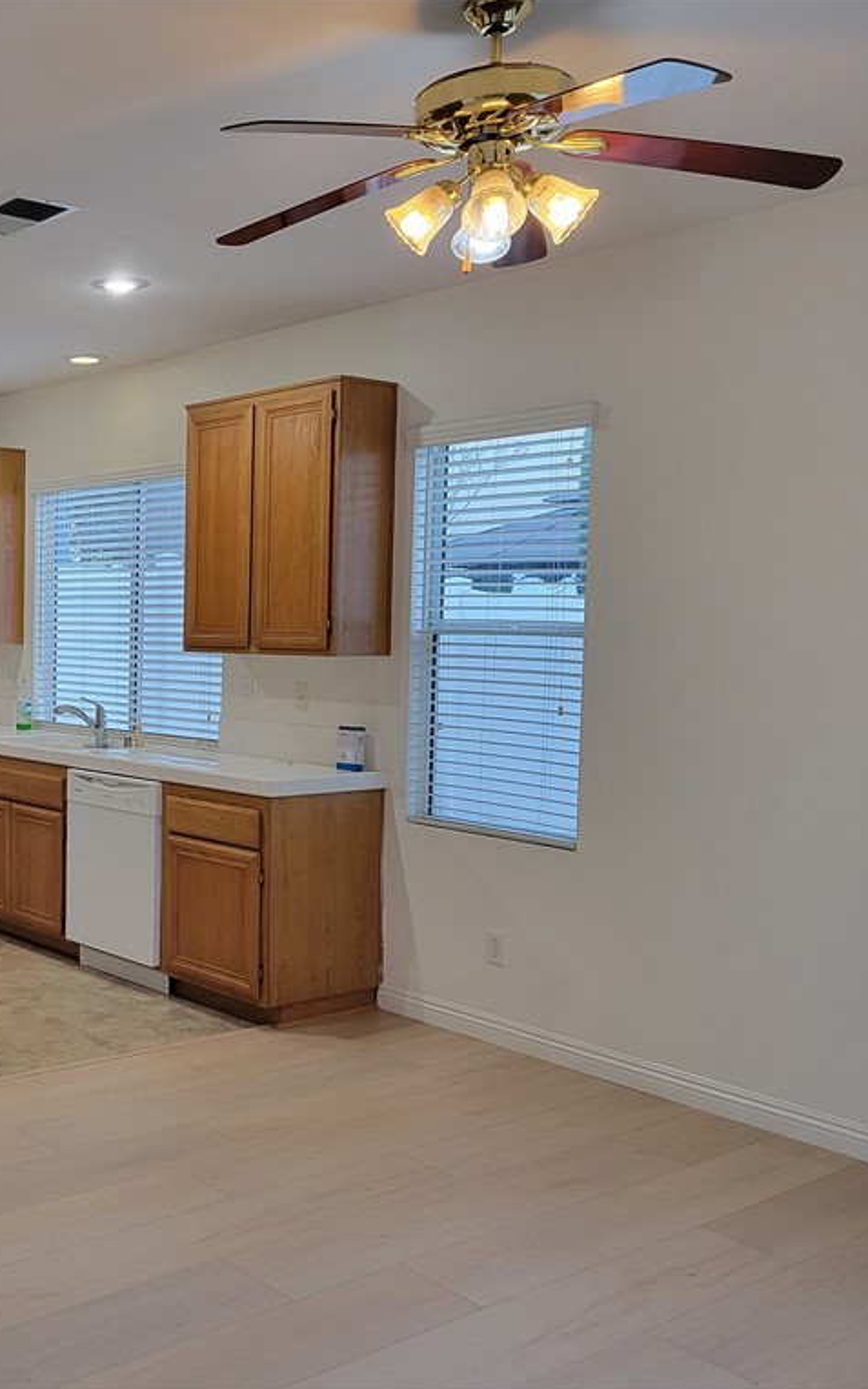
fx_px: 1400
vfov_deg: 52.7
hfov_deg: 32.1
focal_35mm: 37
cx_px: 31
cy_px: 694
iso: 250
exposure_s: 1/120
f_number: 1.8
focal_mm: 5.4
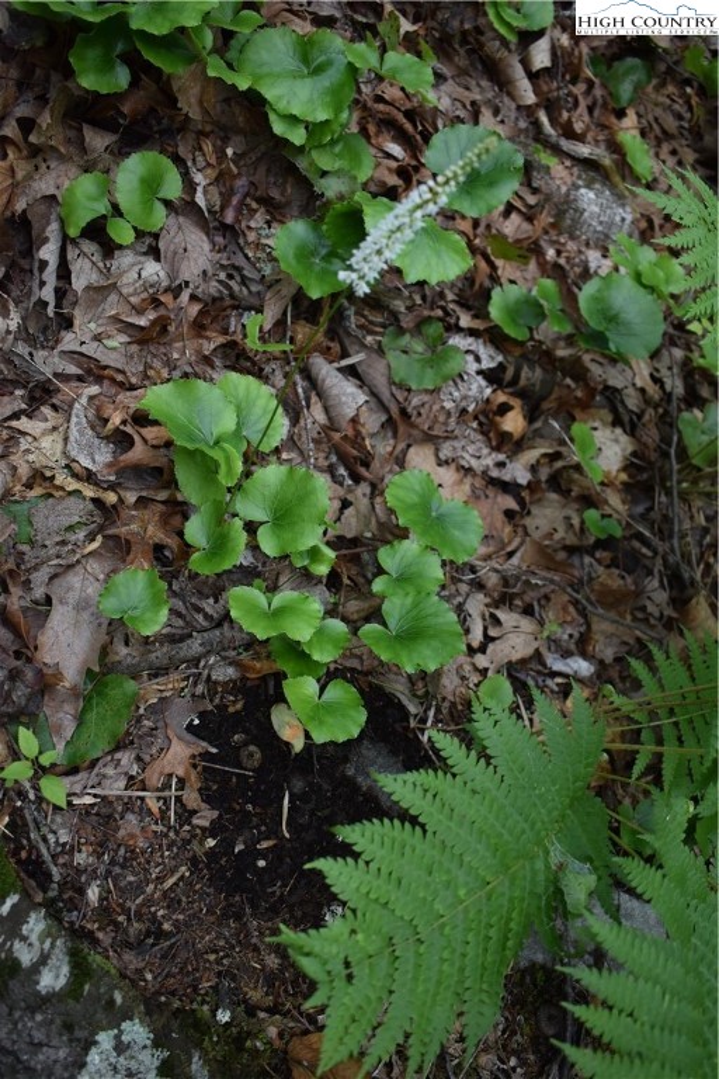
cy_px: 540
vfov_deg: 57.2
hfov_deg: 40.0
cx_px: 360
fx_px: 989
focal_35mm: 33
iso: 560
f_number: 3.8
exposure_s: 1/250
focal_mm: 22
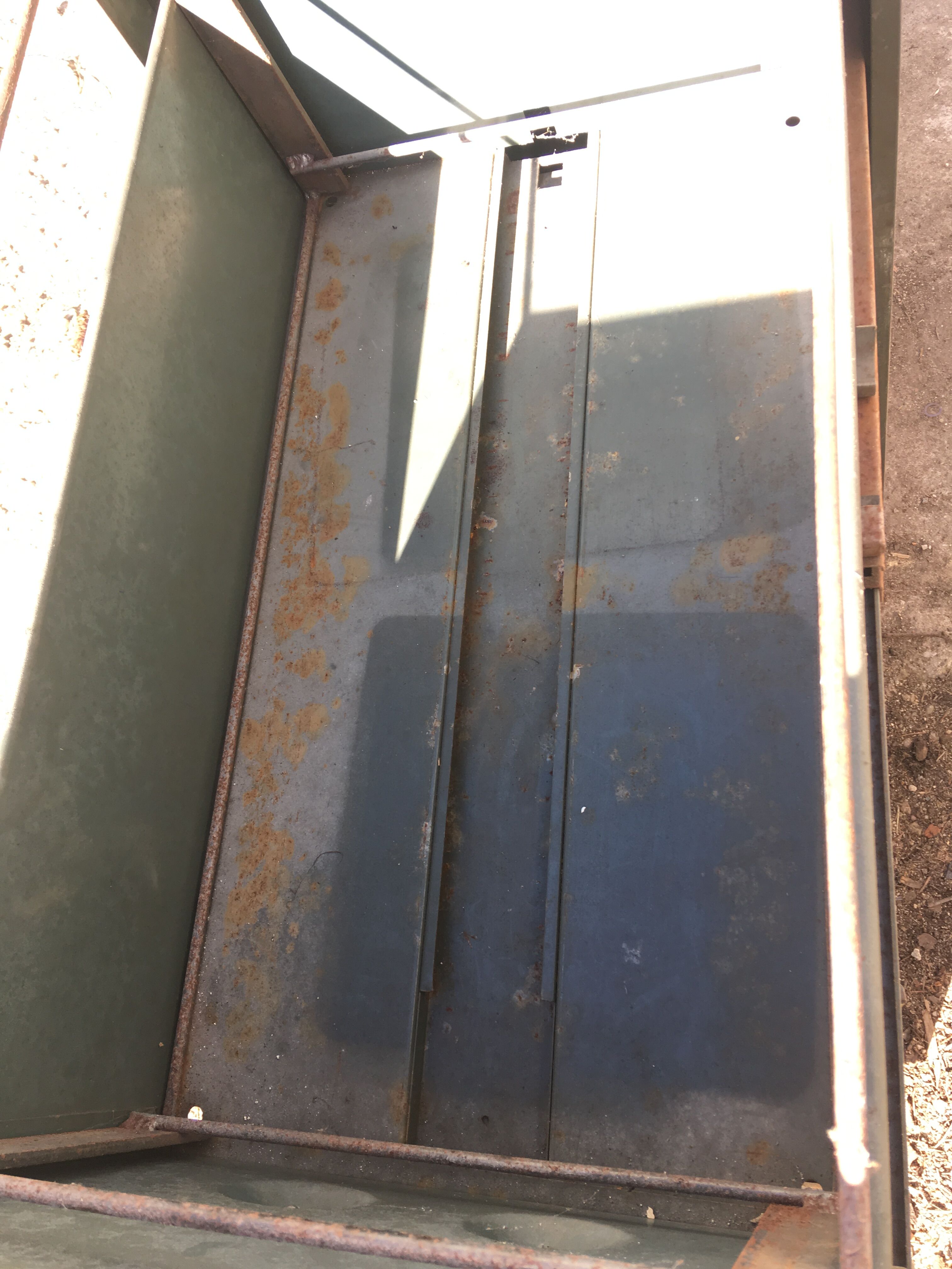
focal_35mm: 29
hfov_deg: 48.2
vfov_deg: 61.7
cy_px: 634
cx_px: 476
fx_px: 1063
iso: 25
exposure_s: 1/100
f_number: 2.2
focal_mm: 4.15
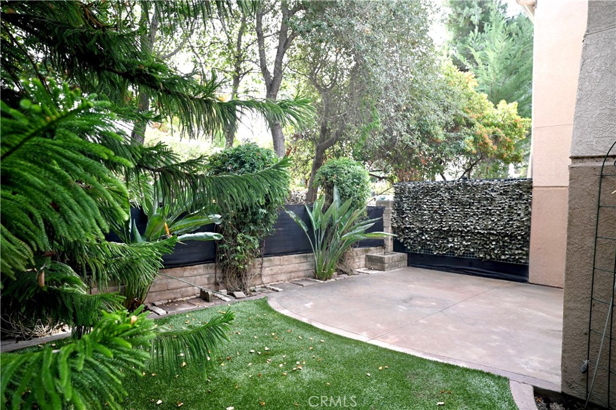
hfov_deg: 84.0
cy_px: 205
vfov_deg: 61.8
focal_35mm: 20
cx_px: 308
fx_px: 342
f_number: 4
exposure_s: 1/250
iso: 400
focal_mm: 20
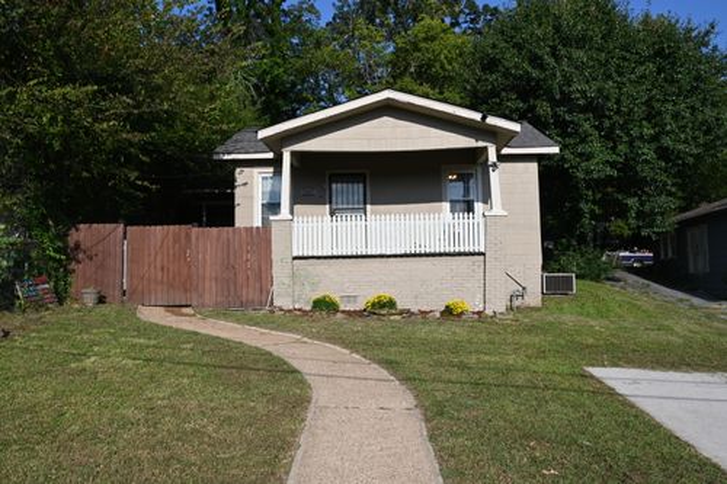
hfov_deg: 61.9
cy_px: 242
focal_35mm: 30
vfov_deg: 43.6
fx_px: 606
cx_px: 364
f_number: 8
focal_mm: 30
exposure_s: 1/500
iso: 100
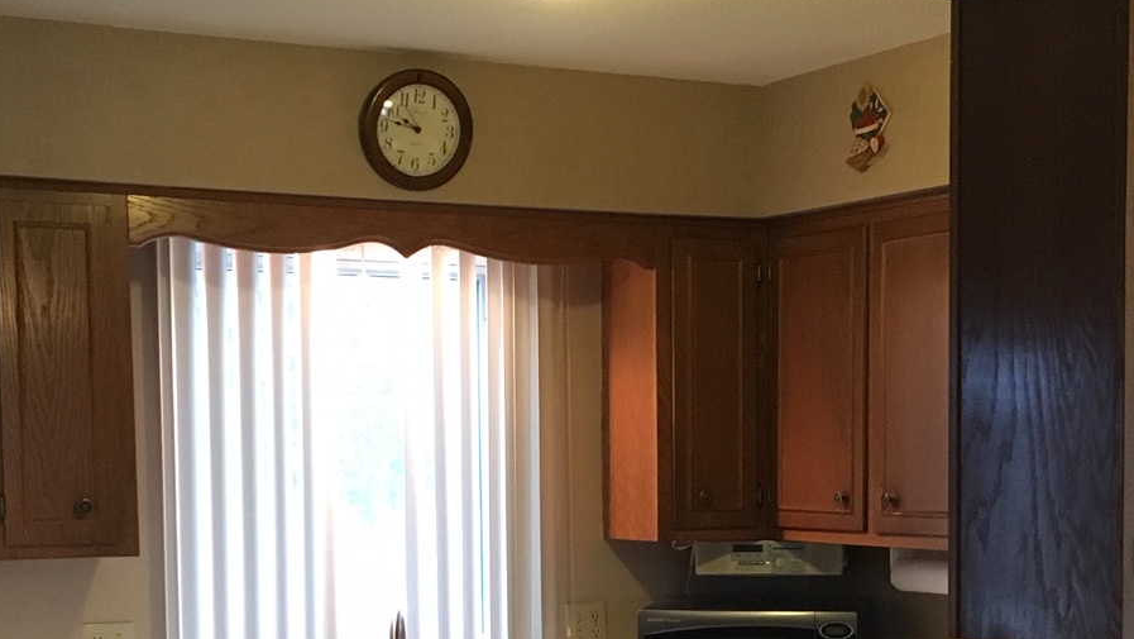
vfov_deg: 16.7
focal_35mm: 71
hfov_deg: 29.6
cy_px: 636
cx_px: 741
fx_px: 2135
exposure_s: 1/24
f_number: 2.2
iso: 200
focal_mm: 4.15
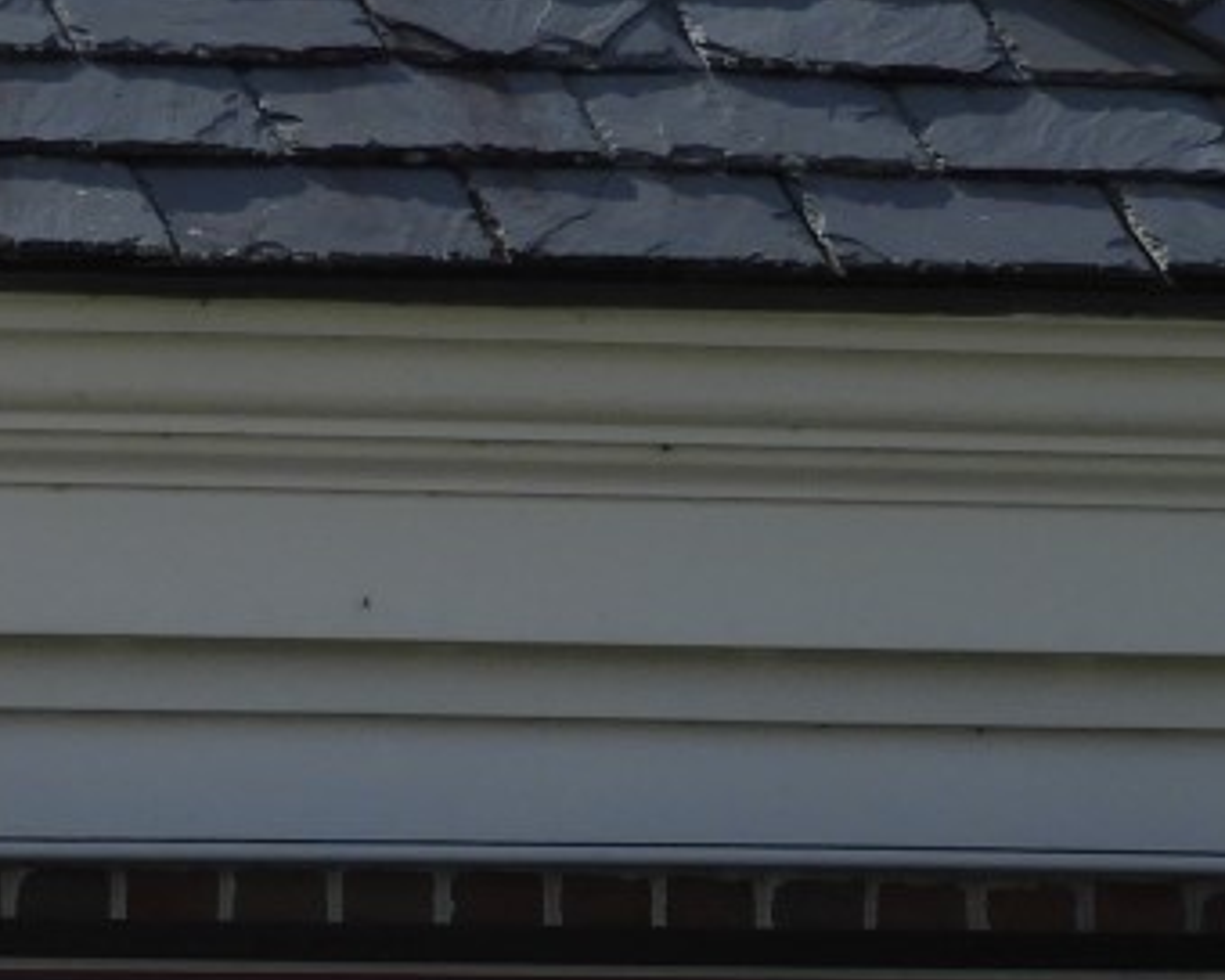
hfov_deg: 3.5
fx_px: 20230
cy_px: 1348
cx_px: 418
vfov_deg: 2.8
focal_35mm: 558
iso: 100
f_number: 5
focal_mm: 24.2
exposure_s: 1/800
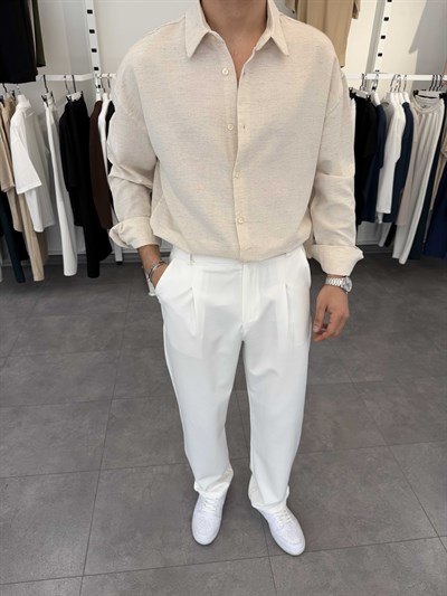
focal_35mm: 24
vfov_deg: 71.6
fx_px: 413
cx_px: 224
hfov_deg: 56.8
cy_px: 298
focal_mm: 6.76
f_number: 1.78
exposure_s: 1/381
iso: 80
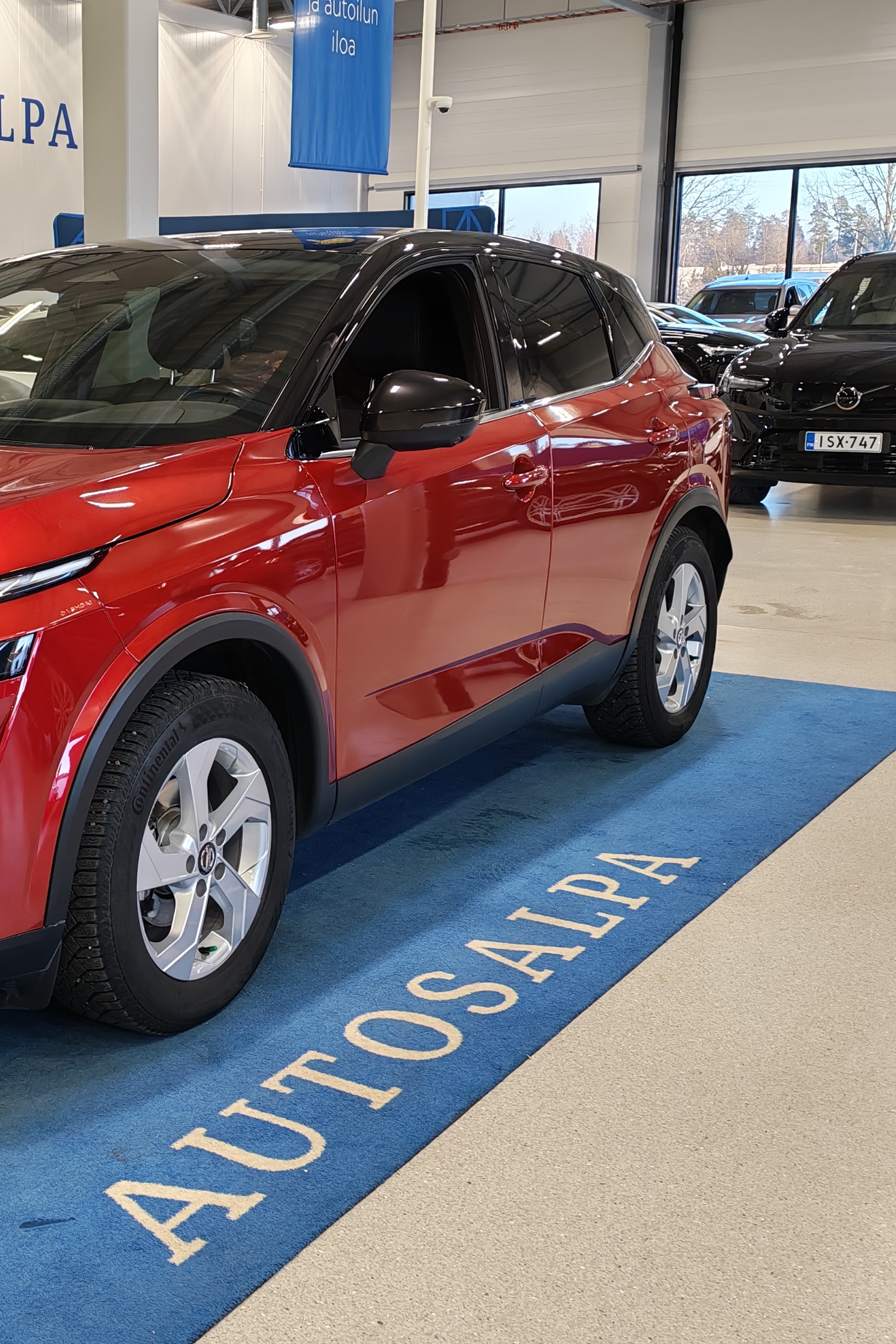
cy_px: 669
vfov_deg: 42.7
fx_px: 1717
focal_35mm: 46
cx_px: 51
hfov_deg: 27.9
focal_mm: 6.12
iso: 200
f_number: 1.9
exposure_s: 1/100
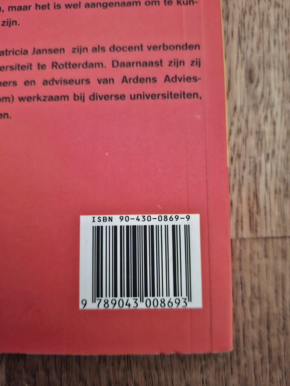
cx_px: 145
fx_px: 257
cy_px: 193
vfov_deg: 73.9
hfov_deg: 58.9
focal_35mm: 23
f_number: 1.8
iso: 1250
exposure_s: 1/13
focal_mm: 5.54
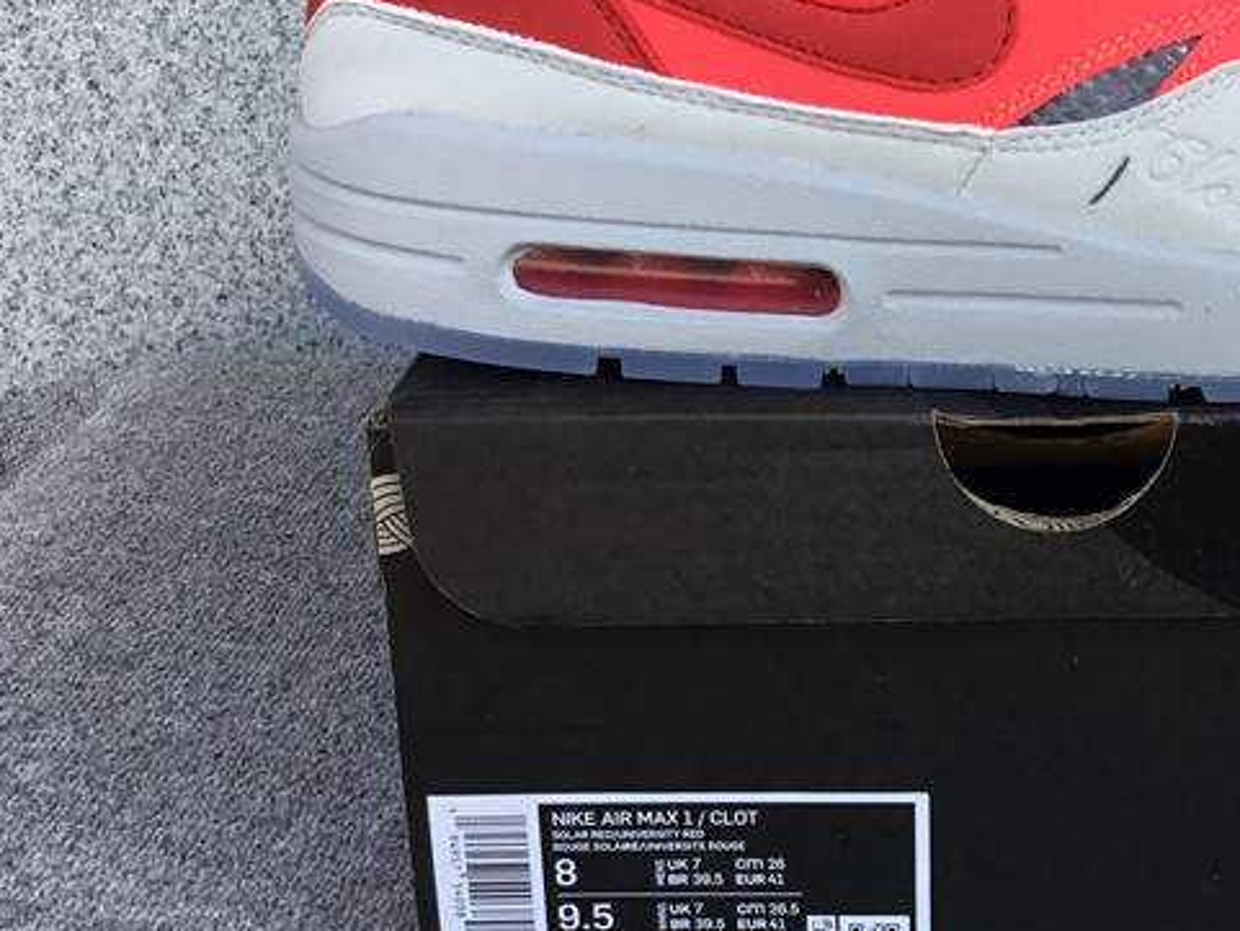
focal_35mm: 58
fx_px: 2078
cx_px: 1041
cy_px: 264
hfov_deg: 32.1
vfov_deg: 25.0
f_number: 2.4
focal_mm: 3.3
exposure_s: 1/240
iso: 25
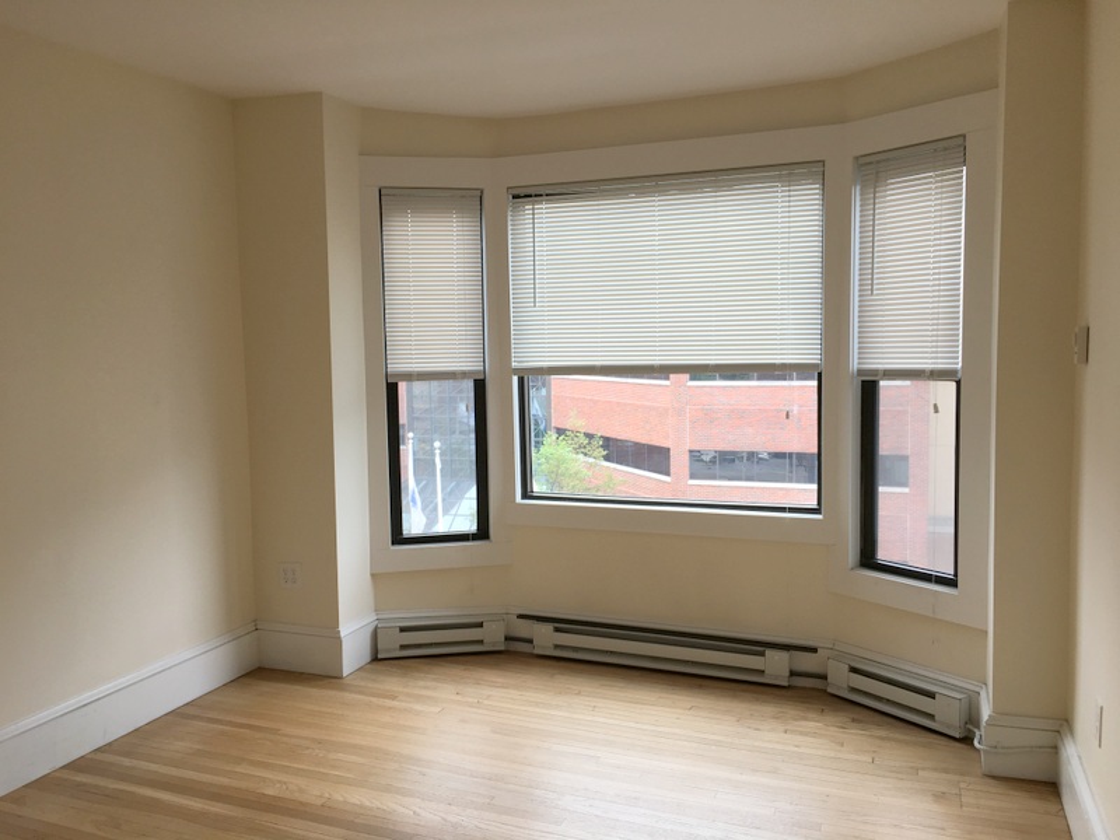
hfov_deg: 61.7
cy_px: 420
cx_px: 560
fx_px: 938
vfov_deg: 48.2
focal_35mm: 29
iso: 25
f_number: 2.2
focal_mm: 4.15
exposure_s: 1/120
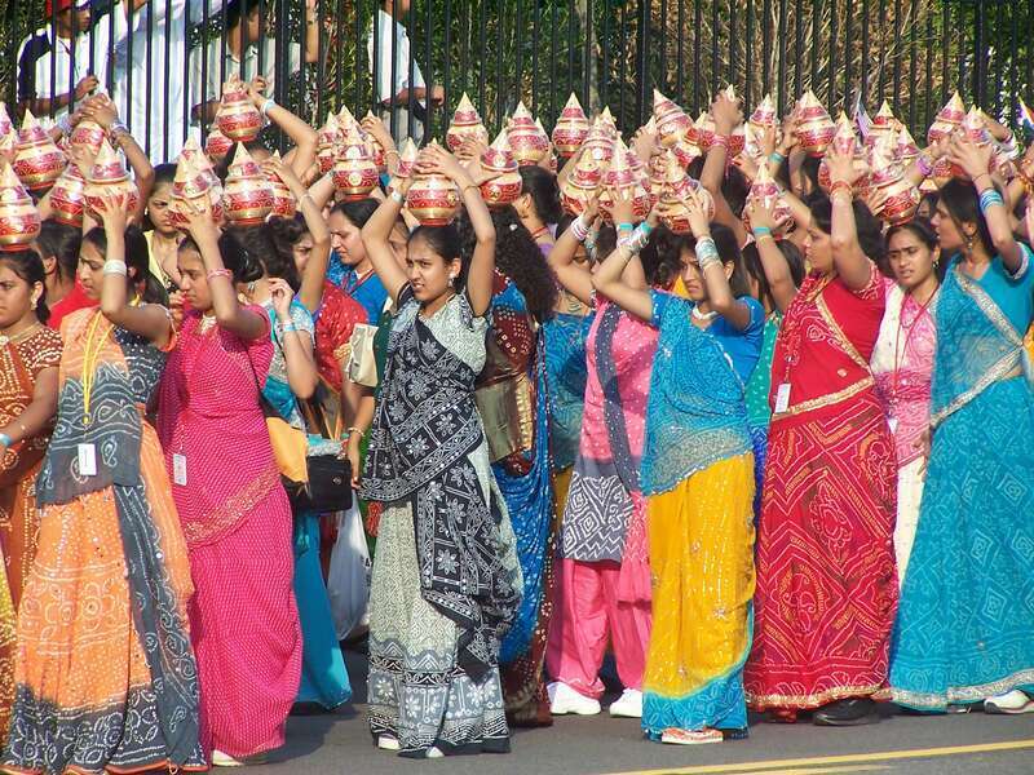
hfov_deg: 5.2
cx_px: 517
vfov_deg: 3.9
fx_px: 11351
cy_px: 388
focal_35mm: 380
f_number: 5
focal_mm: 63
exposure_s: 1/250
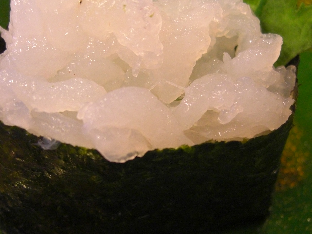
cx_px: 158
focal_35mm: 62
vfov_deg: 23.7
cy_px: 110
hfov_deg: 31.2
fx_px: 559
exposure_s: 1/40
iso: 400
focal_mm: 7.9
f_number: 2.8
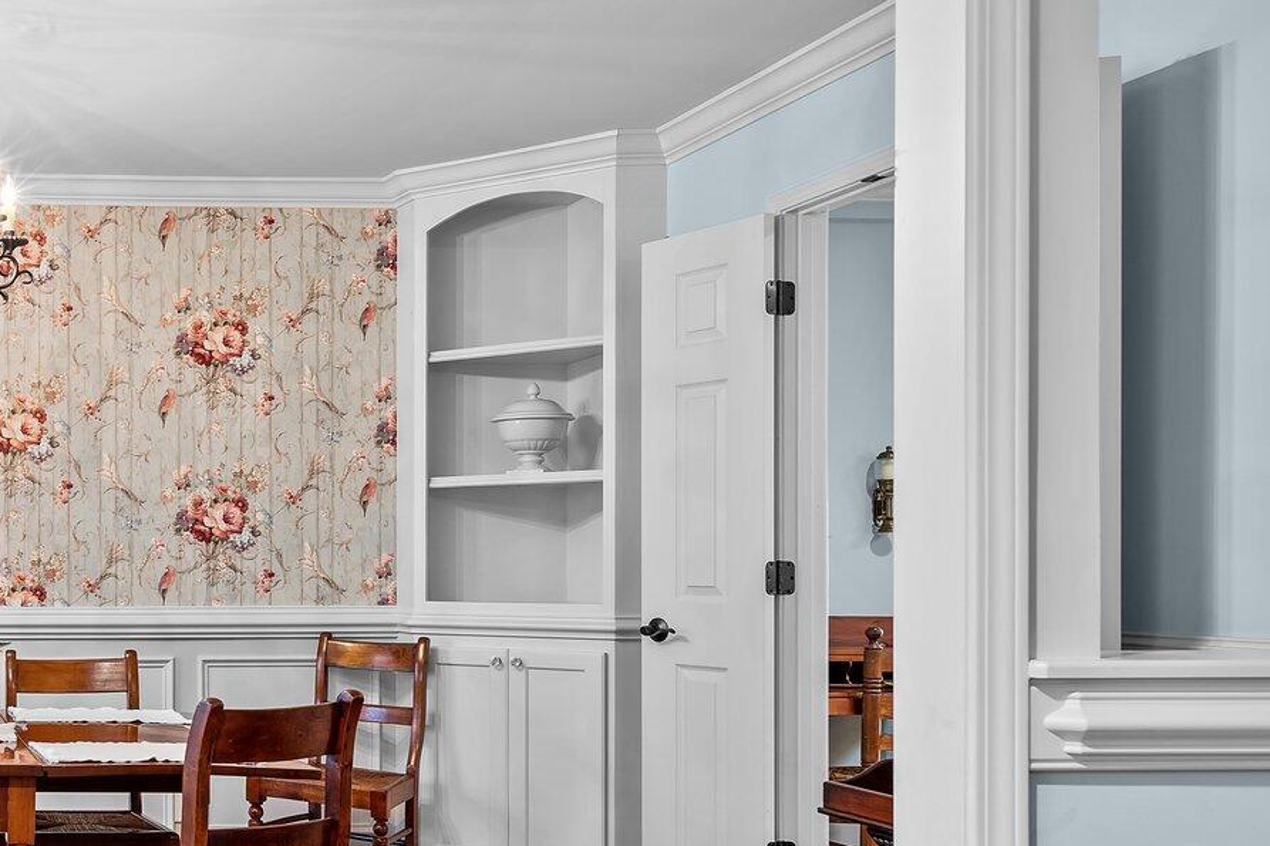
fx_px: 1375
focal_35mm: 39
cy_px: 625
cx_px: -80
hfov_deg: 41.1
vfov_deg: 33.6
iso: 400
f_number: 6.3
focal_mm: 17
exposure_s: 2
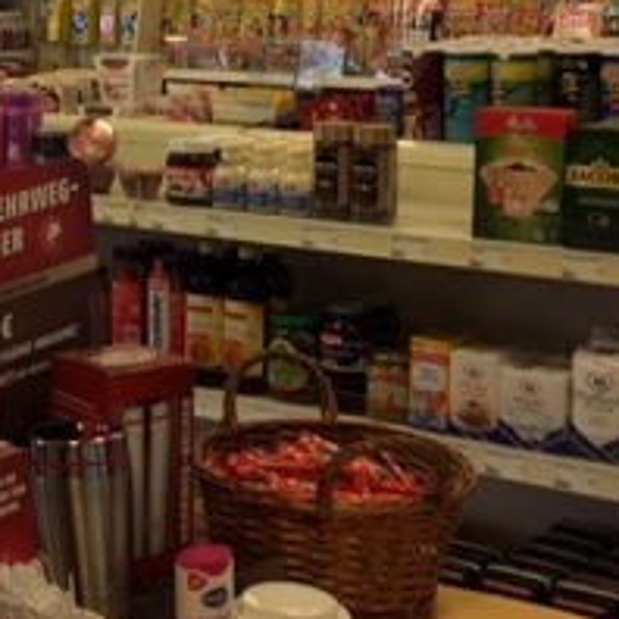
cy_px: 66
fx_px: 1679
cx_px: -138
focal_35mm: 83
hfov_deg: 19.6
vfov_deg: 20.5
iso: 25
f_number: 2.2
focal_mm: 4.15
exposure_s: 1/50
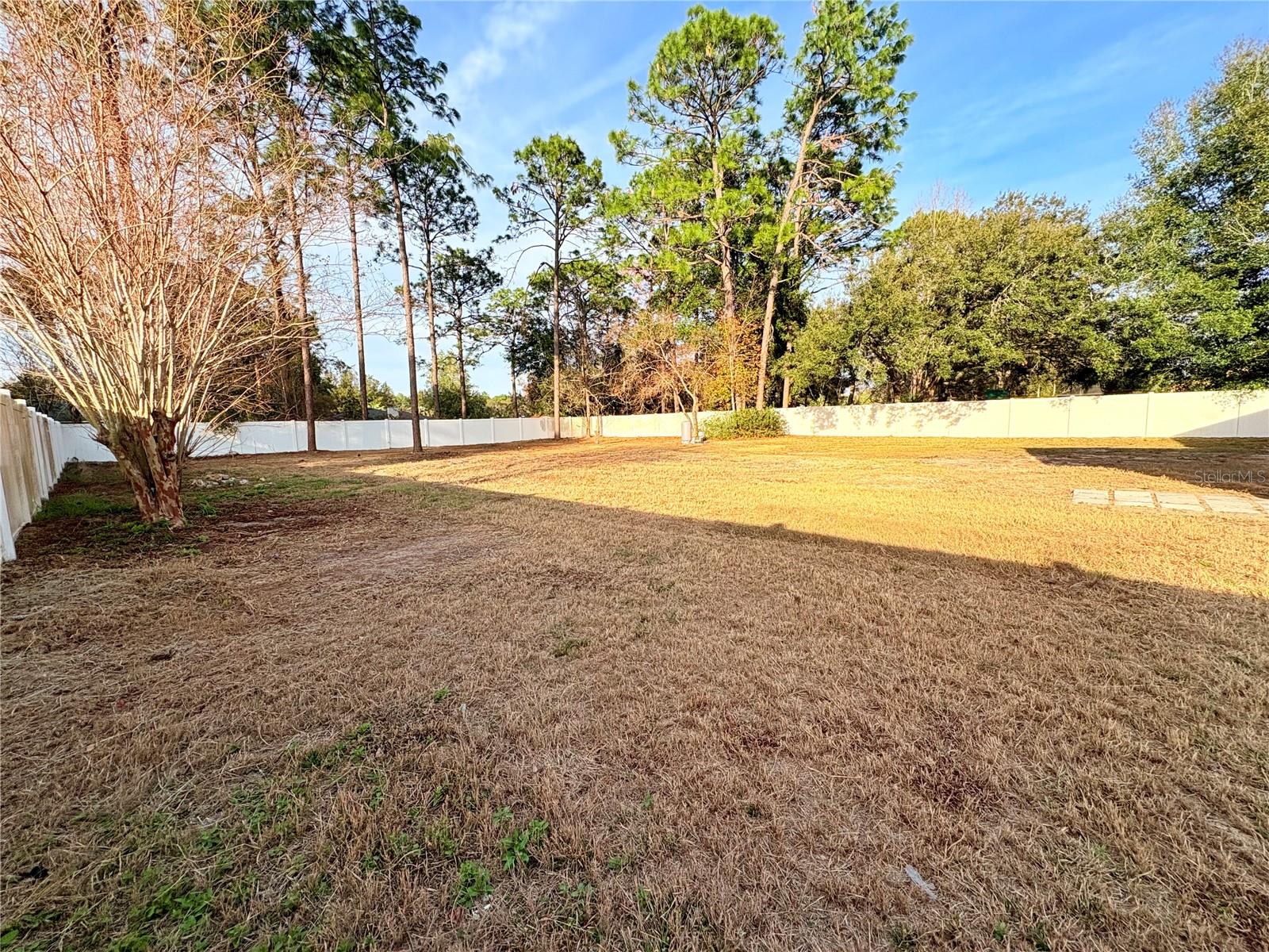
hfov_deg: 102.1
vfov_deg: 85.7
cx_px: 634
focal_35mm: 14
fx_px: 513
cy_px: 476
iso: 64
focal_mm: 2.22
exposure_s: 1/1198
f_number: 2.2
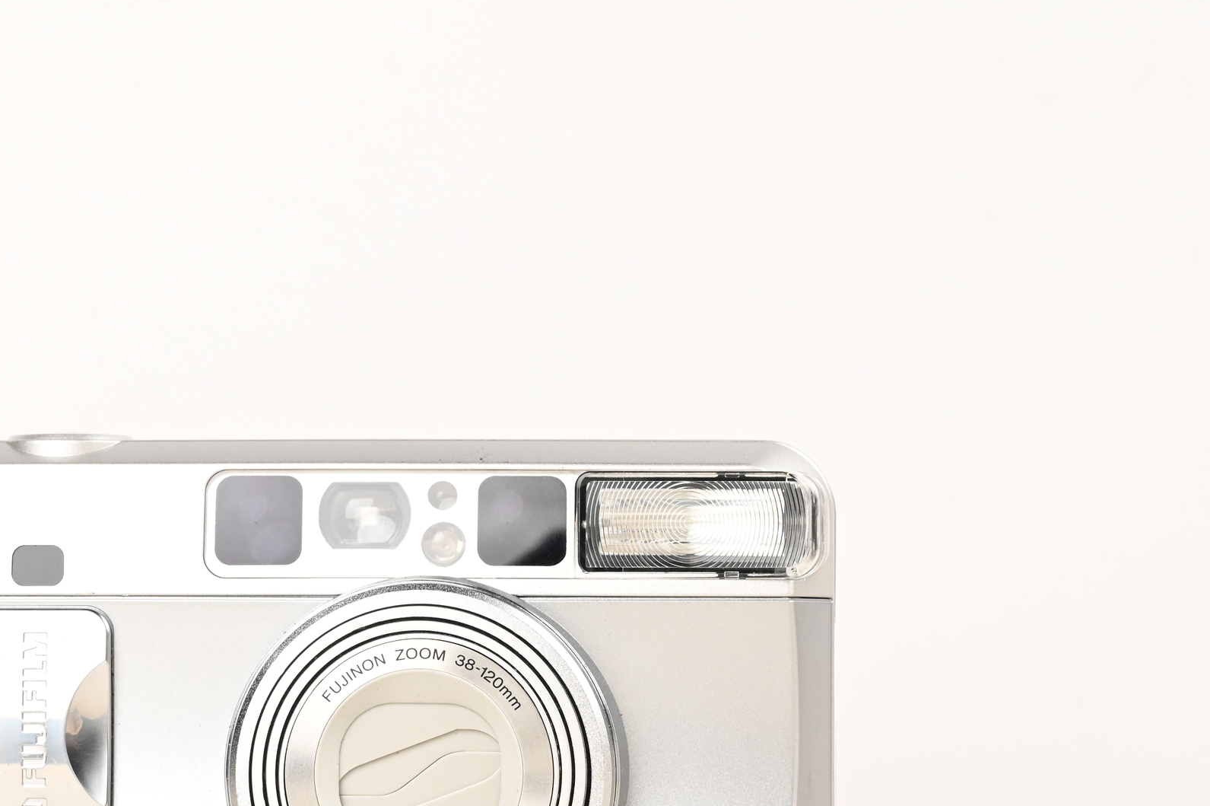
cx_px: 383
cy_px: 580
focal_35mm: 181
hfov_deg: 11.3
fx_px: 6080
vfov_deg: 7.6
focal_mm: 120
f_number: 18
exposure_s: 1/100
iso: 3200
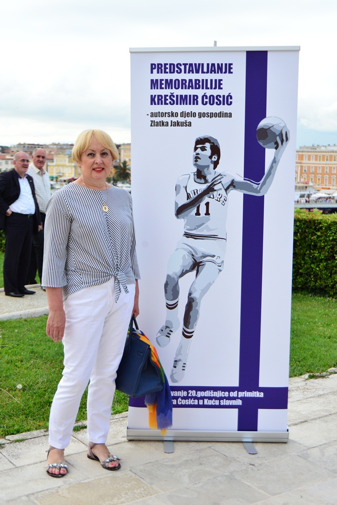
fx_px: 673
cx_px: 168
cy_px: 252
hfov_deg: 28.1
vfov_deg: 41.1
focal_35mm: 48
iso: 2000
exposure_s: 1/1600
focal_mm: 48
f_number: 6.3
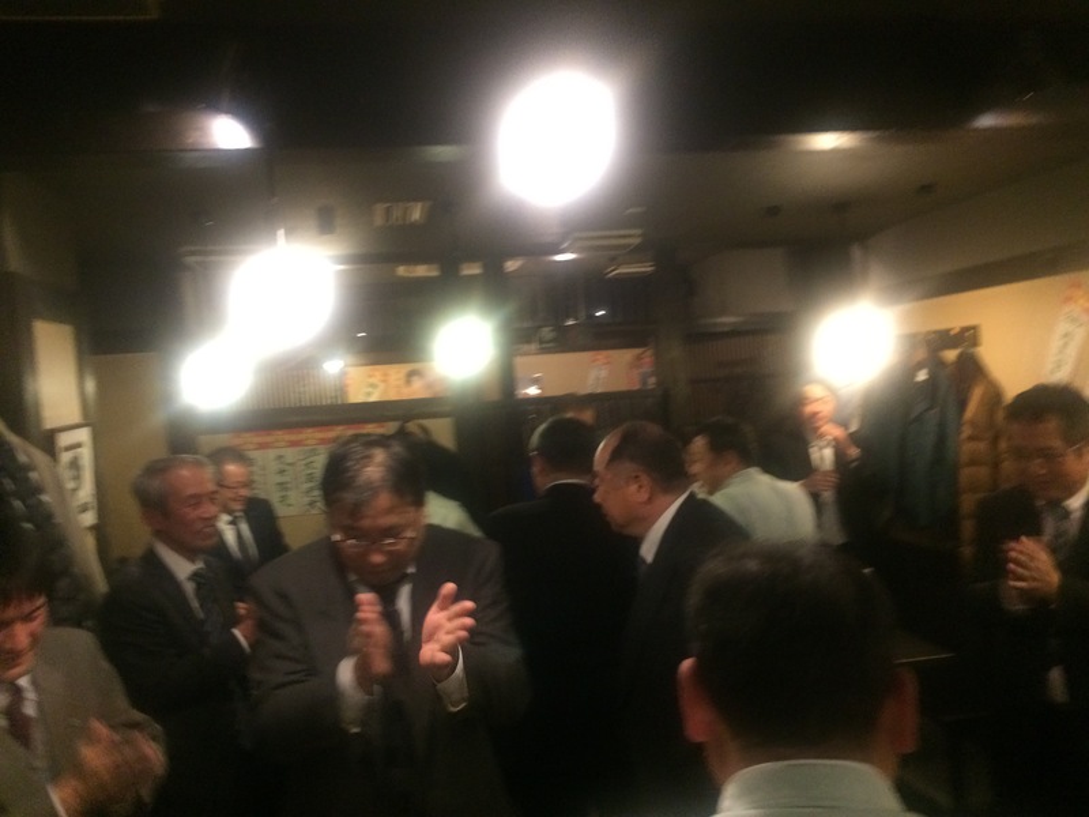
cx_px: 544
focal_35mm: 29
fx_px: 912
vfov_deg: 48.2
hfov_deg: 61.7
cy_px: 408
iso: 250
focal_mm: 4.15
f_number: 2.2
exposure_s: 1/30
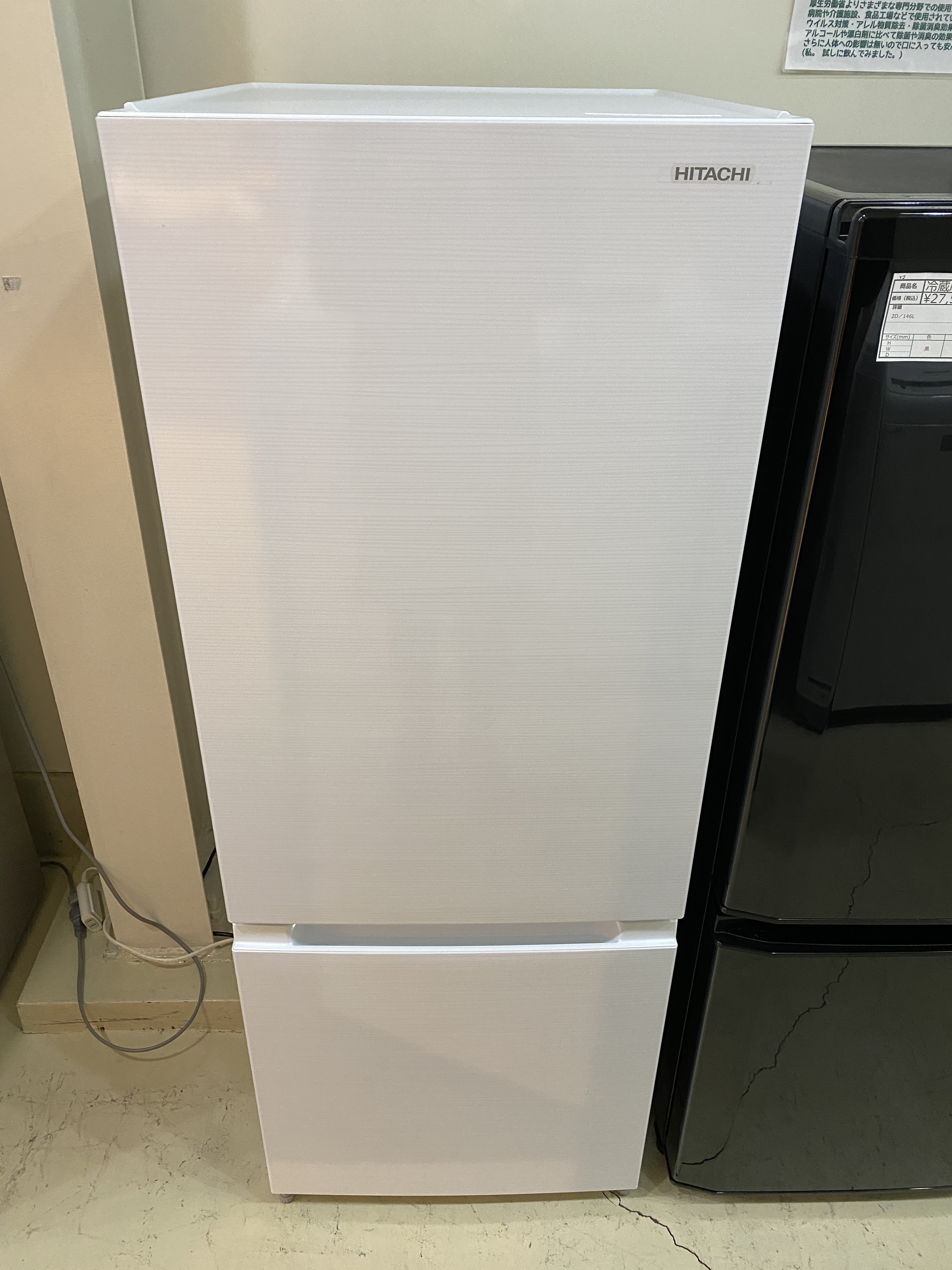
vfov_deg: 67.3
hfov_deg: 53.1
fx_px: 953
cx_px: 476
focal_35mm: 26
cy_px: 635
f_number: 1.8
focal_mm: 4.25
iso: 200
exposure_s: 1/50
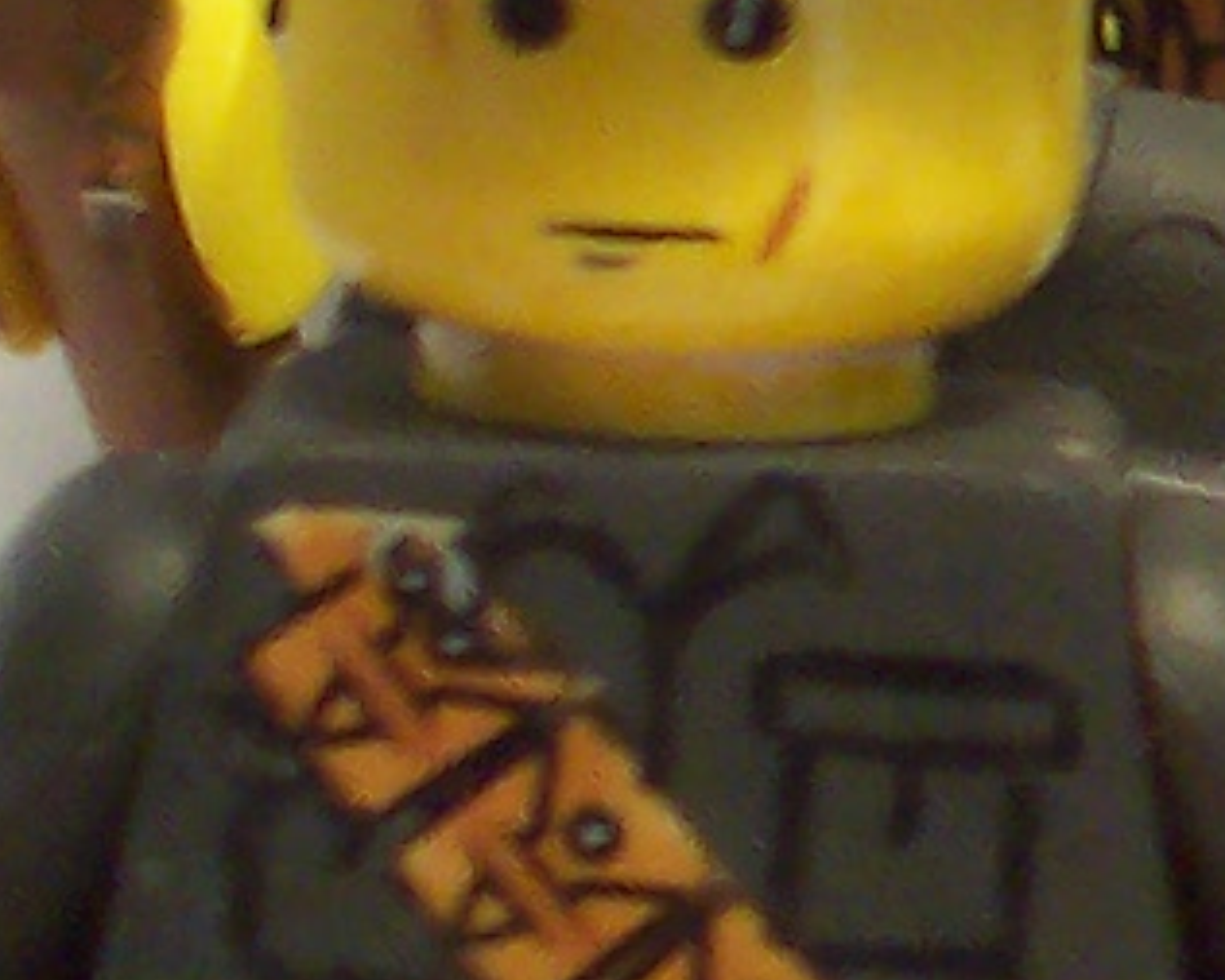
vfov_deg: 3.5
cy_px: 492
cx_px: 3353
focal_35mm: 446
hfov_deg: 4.2
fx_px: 16175
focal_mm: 10.8
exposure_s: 1/30
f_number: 4
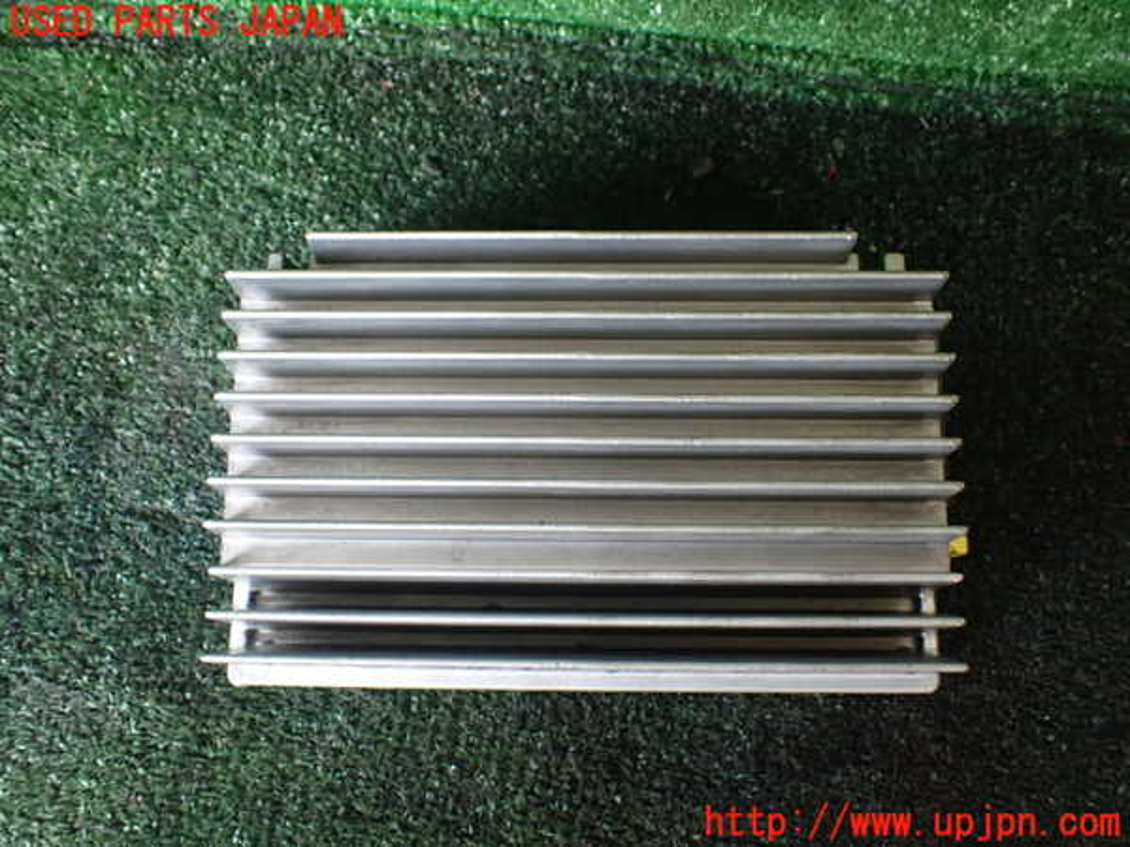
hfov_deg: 60.0
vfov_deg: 46.8
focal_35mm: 30
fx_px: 979
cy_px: 424
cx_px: 565
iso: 800
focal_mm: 5.4
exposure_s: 1/40
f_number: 2.3
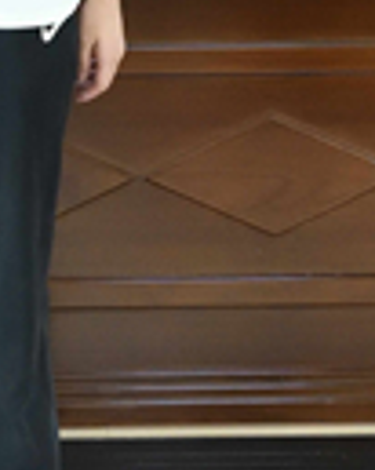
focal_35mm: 164
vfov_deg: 11.2
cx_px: -7
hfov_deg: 9.3
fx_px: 2278
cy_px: -262
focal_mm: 30
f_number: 6.3
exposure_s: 1/100
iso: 5000
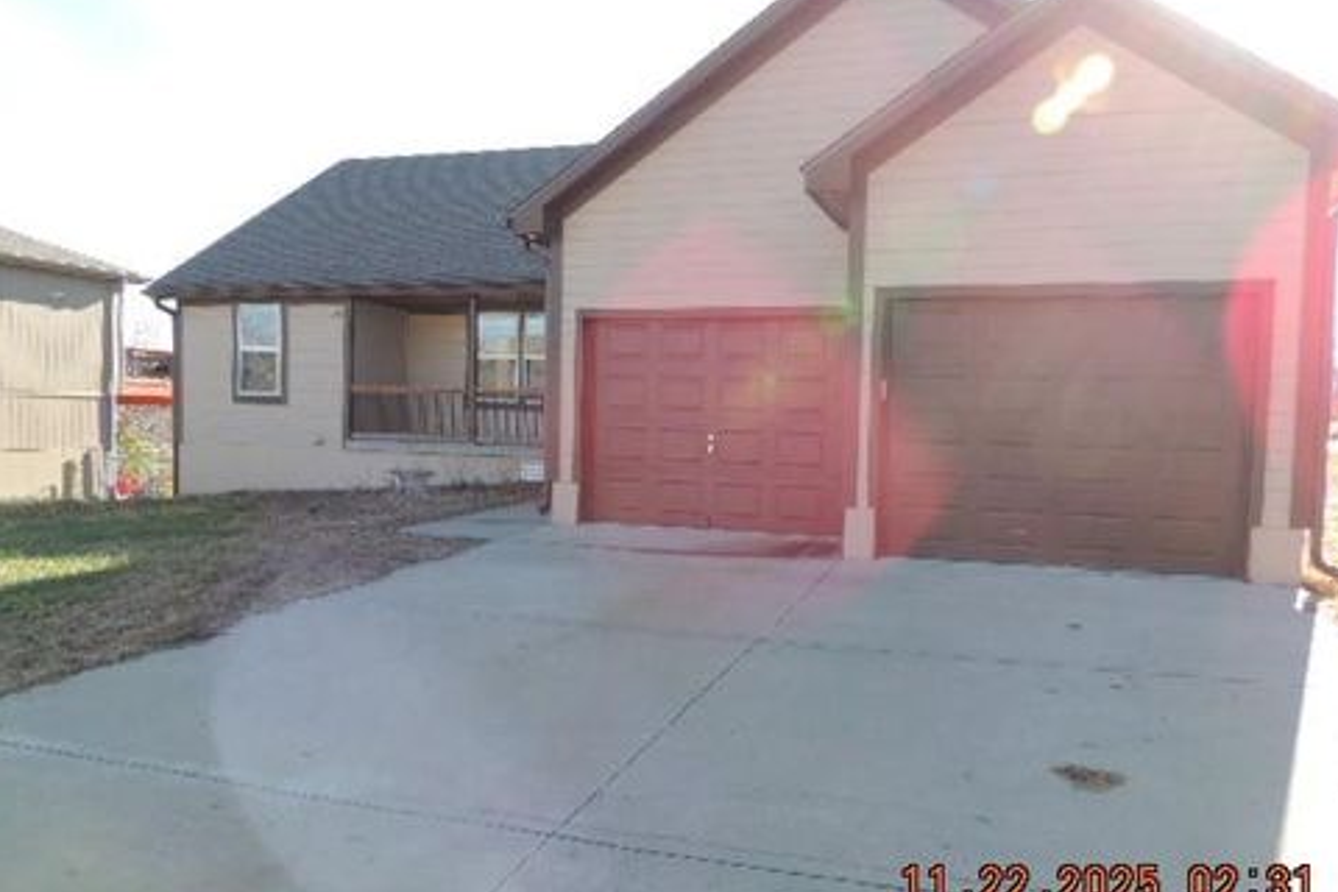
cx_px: 691
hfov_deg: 69.4
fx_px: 966
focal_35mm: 26
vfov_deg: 49.5
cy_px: 481
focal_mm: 4.3
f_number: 3
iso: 100
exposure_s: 1/320
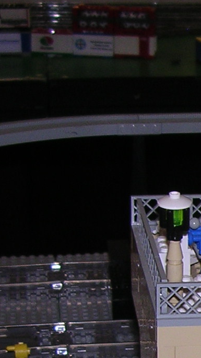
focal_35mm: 124
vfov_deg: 16.9
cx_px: 391
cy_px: 369
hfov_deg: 9.2
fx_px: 1174
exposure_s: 1/60.1
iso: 100
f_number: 2.8
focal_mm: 5.8
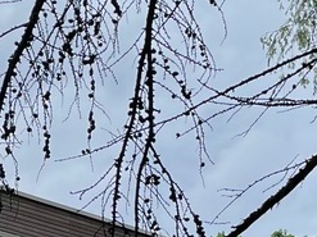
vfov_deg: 10.7
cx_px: -50
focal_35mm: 135
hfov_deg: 14.2
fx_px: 1236
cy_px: 314
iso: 32
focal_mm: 4.2
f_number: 1.6
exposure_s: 1/1453
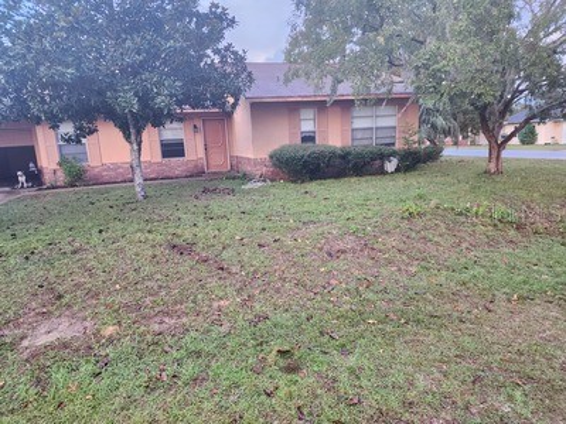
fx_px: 376
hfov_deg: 73.9
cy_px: 212
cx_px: 283
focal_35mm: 23
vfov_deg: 58.9
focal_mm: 6.4
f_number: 1.8
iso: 160
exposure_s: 1/120
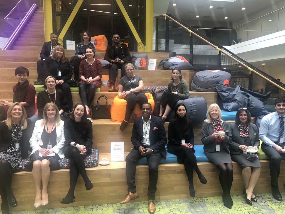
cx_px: 142
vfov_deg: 49.7
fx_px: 231
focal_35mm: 28
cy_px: 107
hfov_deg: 63.4
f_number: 1.8
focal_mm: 4
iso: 40
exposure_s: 1/31
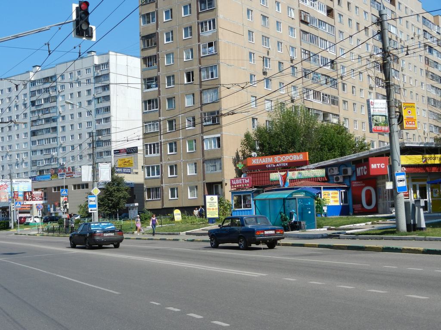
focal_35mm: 53
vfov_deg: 27.5
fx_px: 675
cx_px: 220
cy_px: 165
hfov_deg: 36.2
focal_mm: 9.4
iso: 160
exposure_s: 1/1600
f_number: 4.4
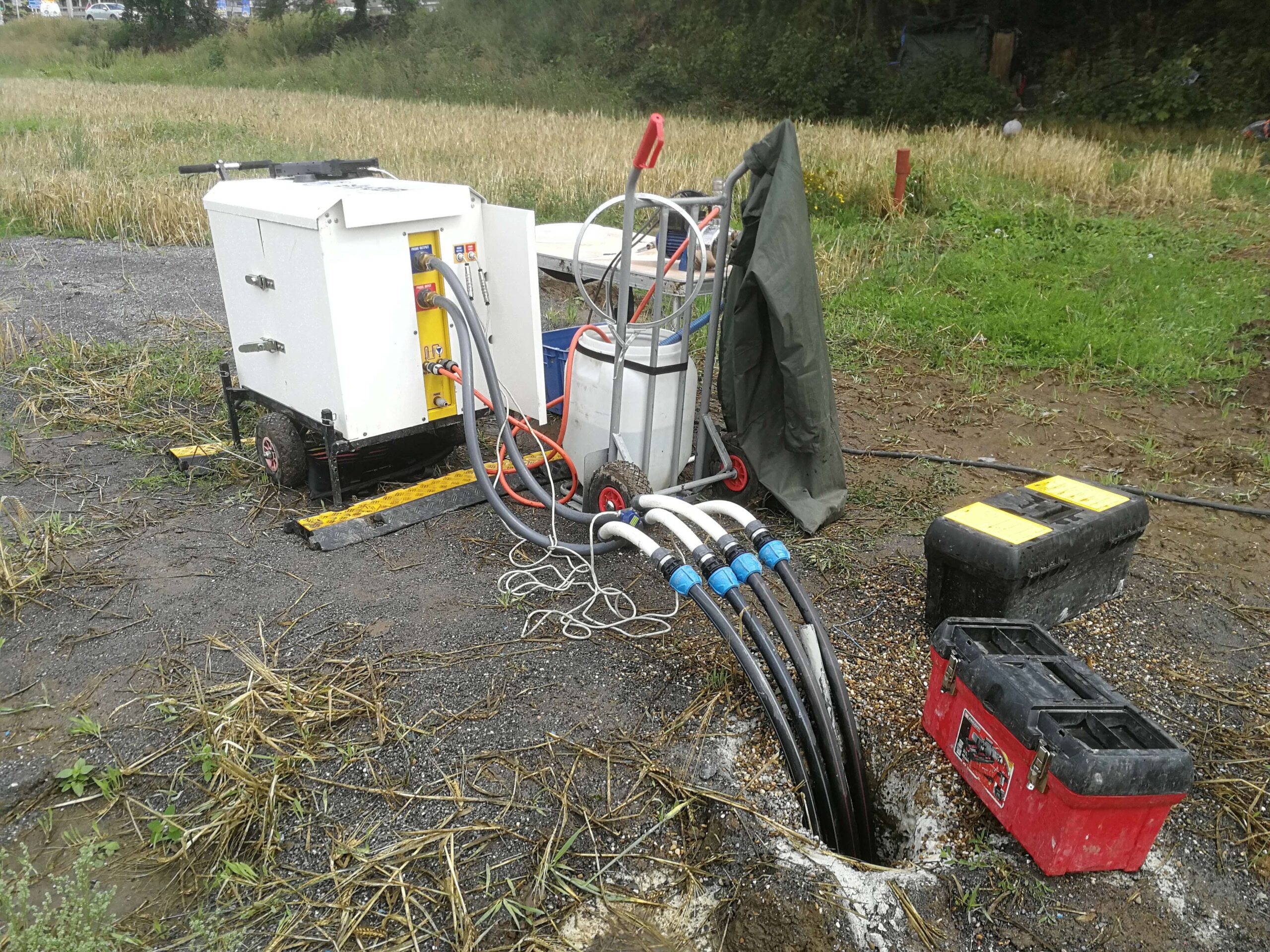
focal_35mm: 27
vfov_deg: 51.4
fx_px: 991
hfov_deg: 65.3
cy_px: 476
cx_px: 635
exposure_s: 1/449
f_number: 2.2
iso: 50
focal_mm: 3.95
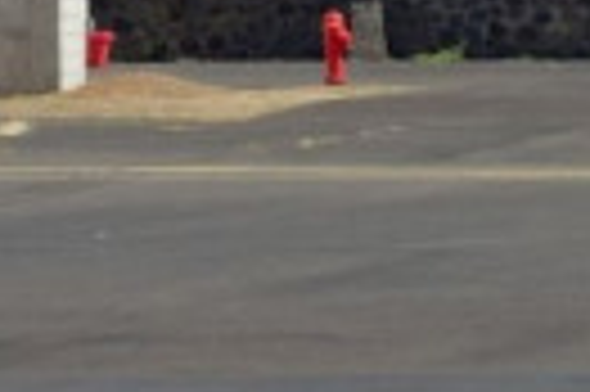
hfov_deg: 2.9
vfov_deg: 2.0
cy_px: -243
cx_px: 1797
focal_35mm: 689
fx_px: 11279
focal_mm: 75
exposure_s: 1/500
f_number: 8
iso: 100
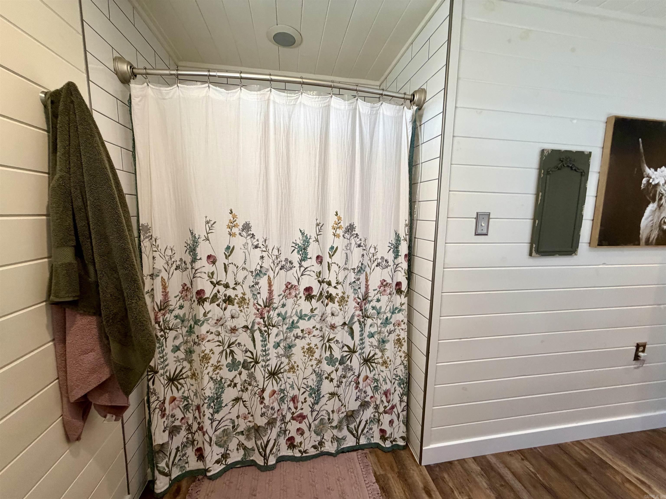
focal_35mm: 14
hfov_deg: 102.1
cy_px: 250
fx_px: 269
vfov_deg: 85.7
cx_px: 333
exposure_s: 1/60
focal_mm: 2.22
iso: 250
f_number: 2.2
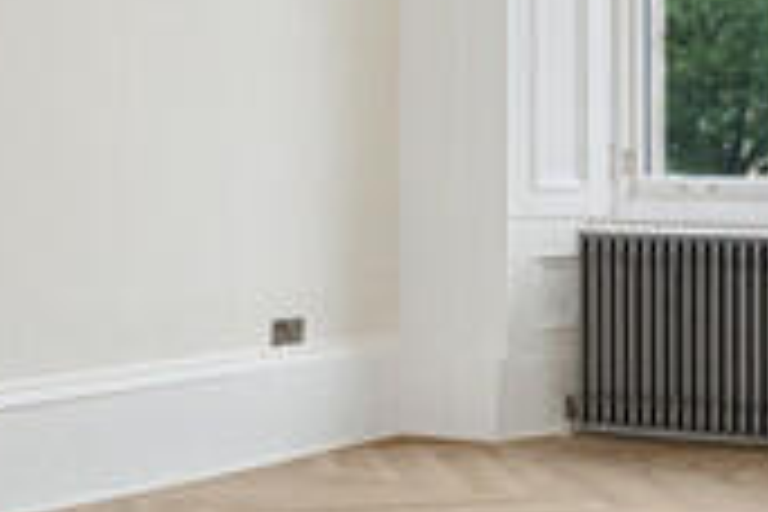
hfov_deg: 20.3
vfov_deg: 13.8
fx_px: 2112
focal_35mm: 99
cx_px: 651
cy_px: 168
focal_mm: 11
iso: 800
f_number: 5.6
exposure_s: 1/60
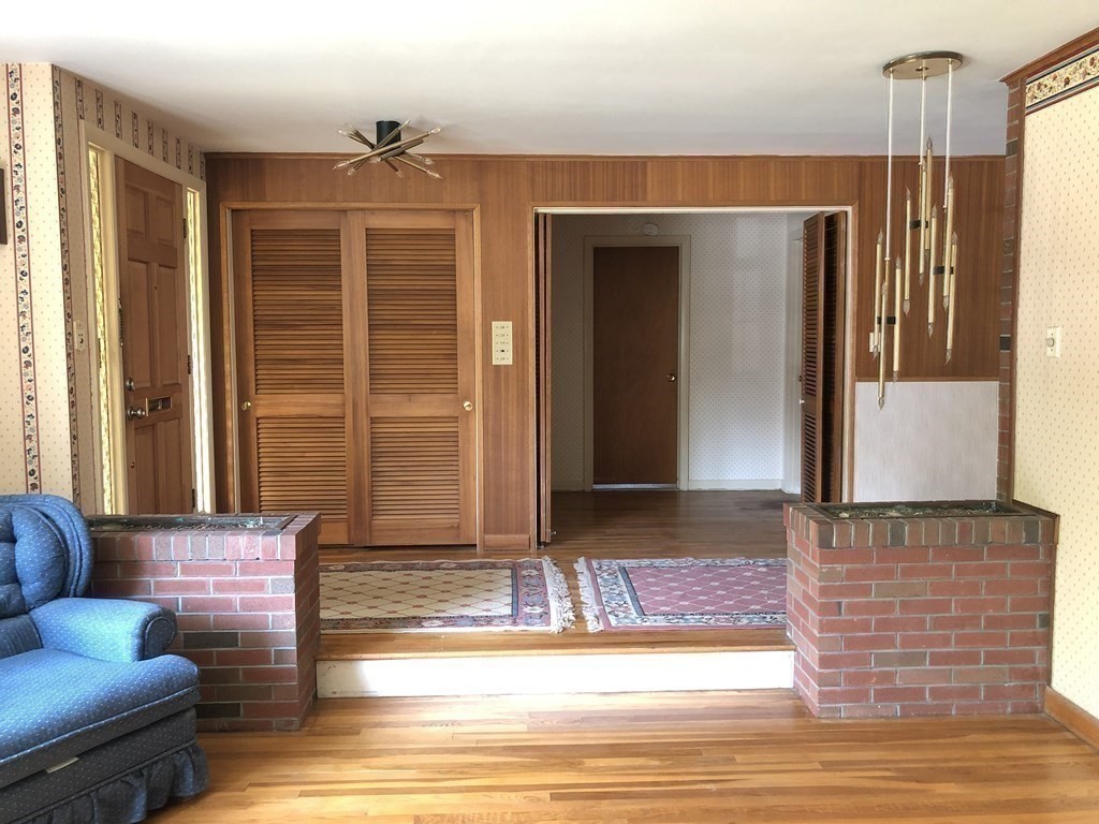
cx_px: 550
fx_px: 889
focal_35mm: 28
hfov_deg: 63.4
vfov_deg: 49.7
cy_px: 412
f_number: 1.8
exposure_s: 1/11
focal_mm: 3.99
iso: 100
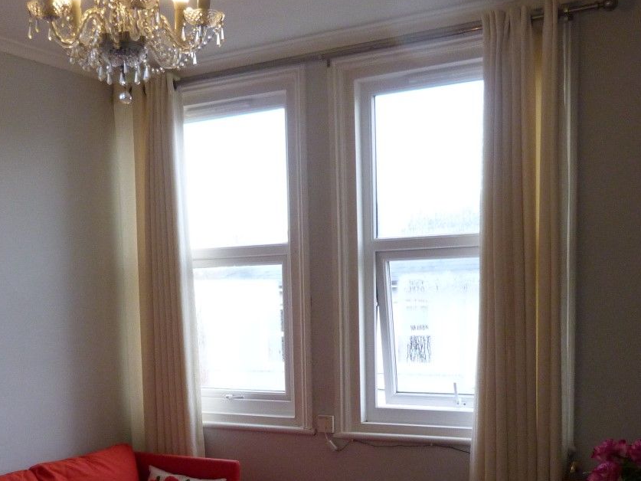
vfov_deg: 32.4
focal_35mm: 43
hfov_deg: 43.5
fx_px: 796
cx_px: 239
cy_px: 406
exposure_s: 1/60
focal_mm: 4.5
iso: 250
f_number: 2.8
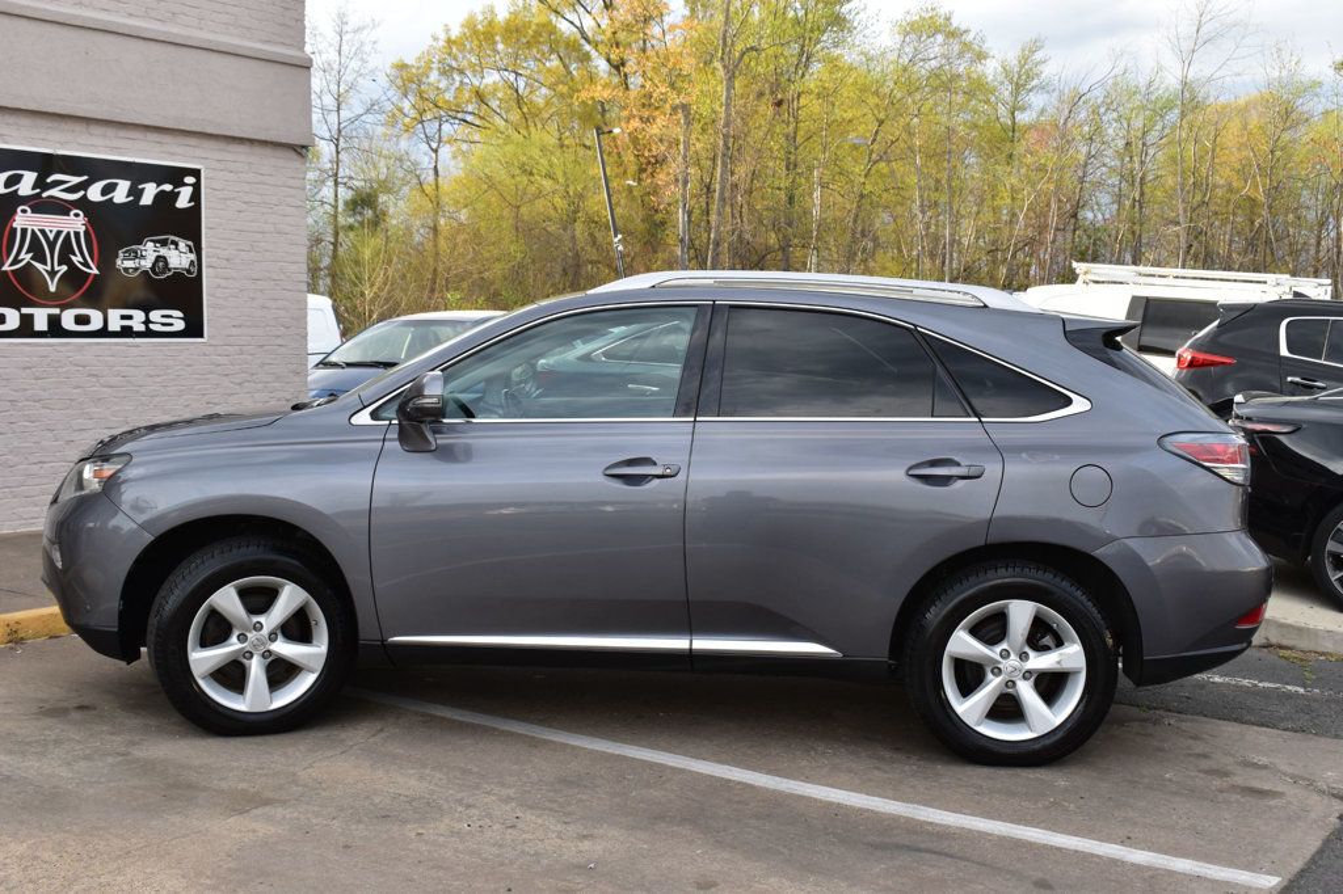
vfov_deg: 31.9
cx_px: 672
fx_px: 1566
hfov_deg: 46.4
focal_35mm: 42
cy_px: 447
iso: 400
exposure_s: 1/125
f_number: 9
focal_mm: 28
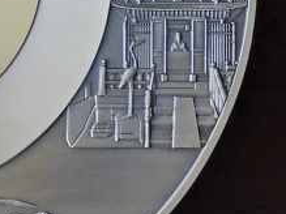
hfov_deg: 8.9
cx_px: -110
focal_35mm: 219
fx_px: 1808
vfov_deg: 6.7
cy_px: -35
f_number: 3.7
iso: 800
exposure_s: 1/10
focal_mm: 10.7
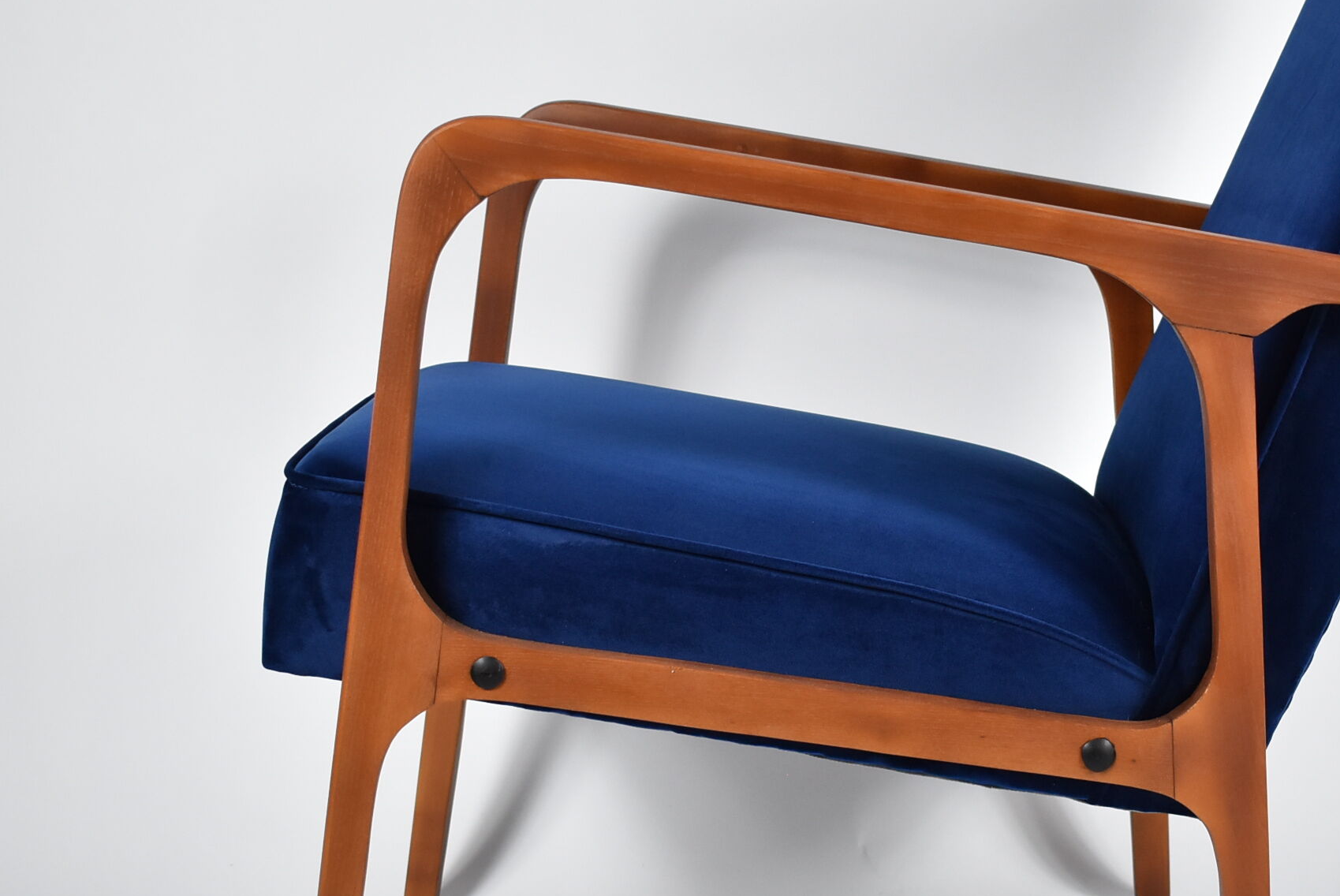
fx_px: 3050
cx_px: 864
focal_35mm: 82
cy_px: 509
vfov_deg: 16.7
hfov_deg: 24.7
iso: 1000
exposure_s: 1/125
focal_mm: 31
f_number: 4.2
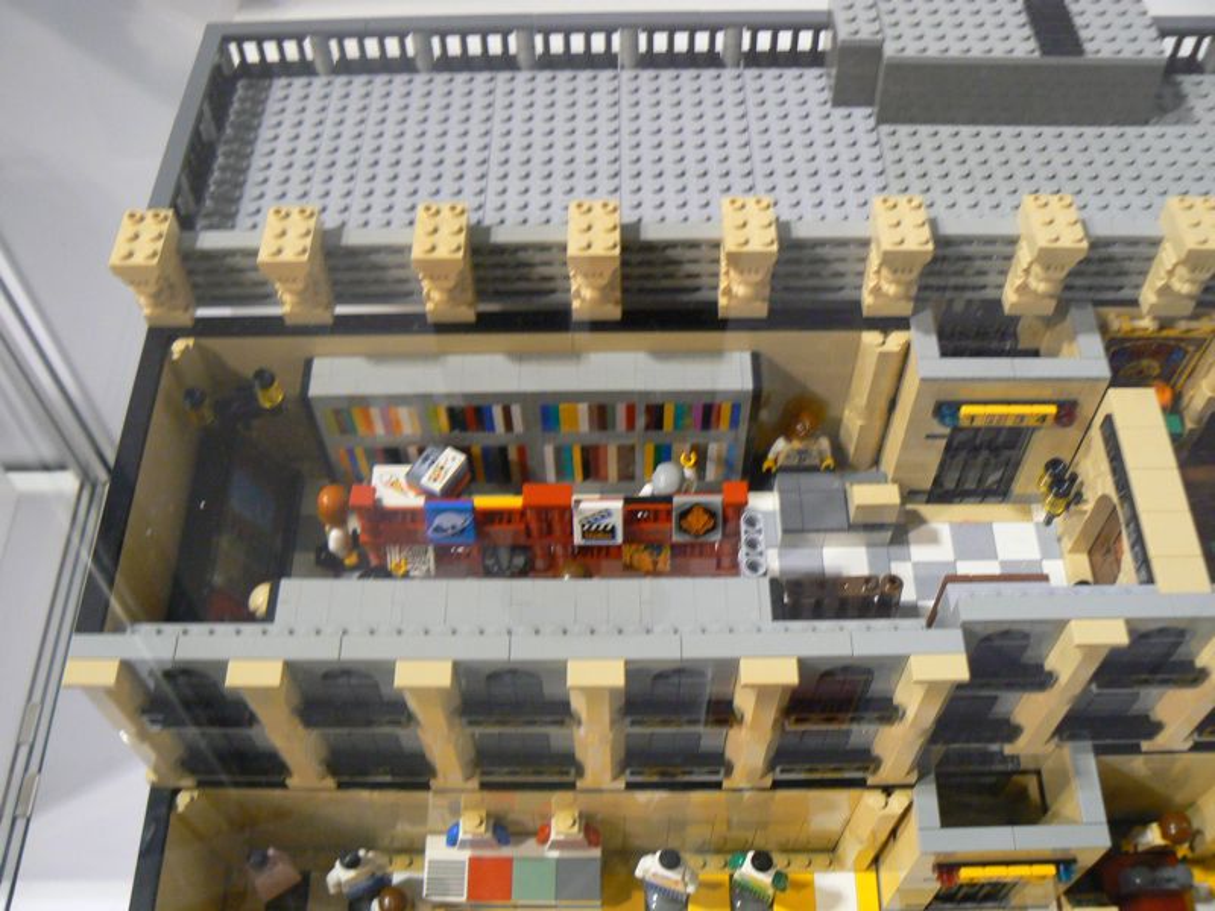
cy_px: 456
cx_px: 608
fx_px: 1264
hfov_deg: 51.4
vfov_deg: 39.7
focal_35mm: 36
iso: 200
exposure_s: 1/20
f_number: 2.8
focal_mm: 6
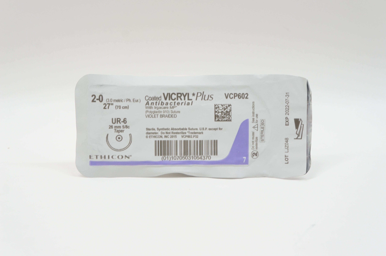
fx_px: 611
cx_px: 193
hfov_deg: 35.1
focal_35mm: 57
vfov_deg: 23.7
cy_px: 128
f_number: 7.1
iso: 400
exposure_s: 1/40
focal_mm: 38
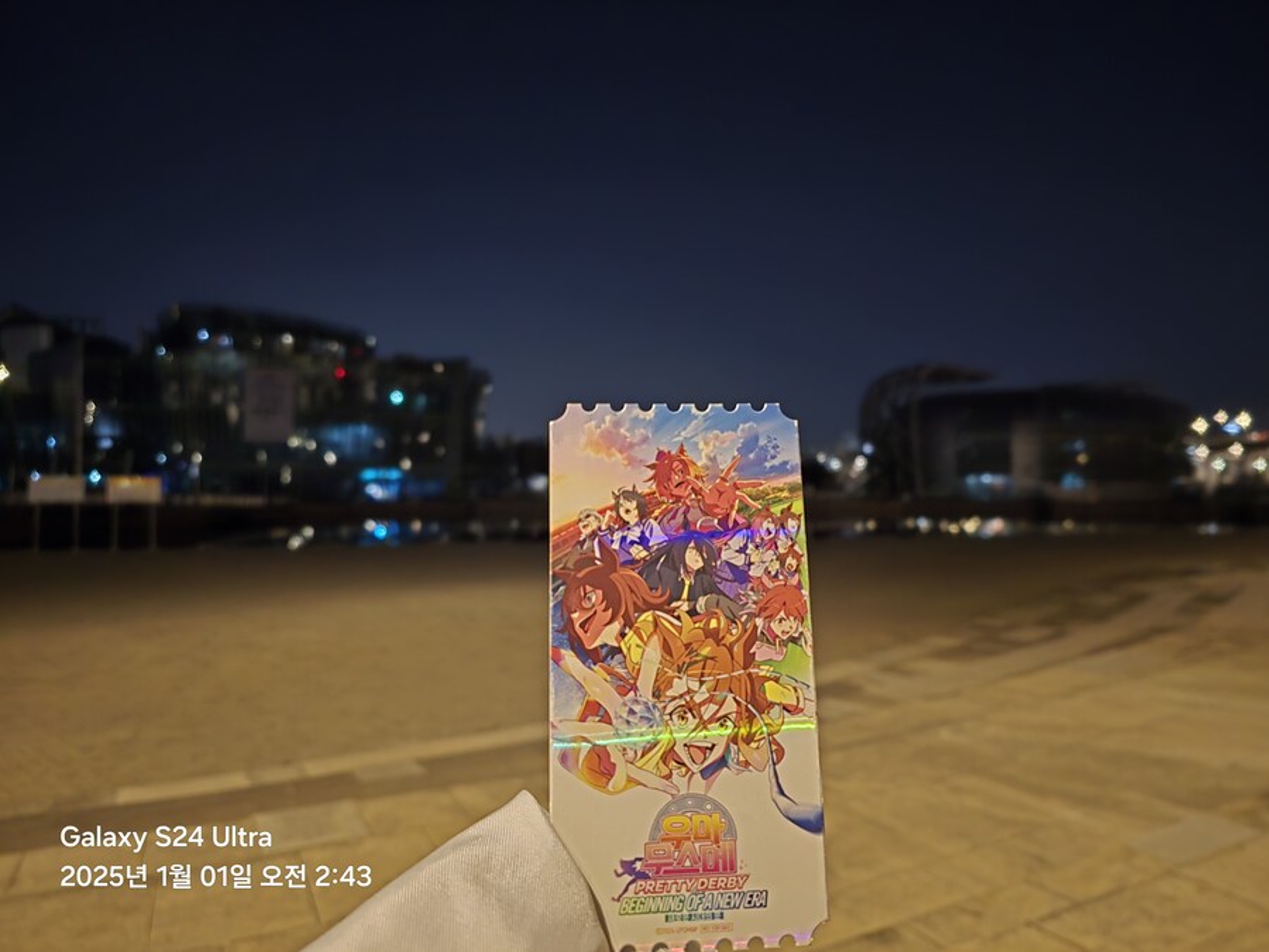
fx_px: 843
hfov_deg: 73.9
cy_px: 476
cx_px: 634
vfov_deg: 58.9
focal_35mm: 23
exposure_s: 1/15
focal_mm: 6.3
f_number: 1.7
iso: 2000
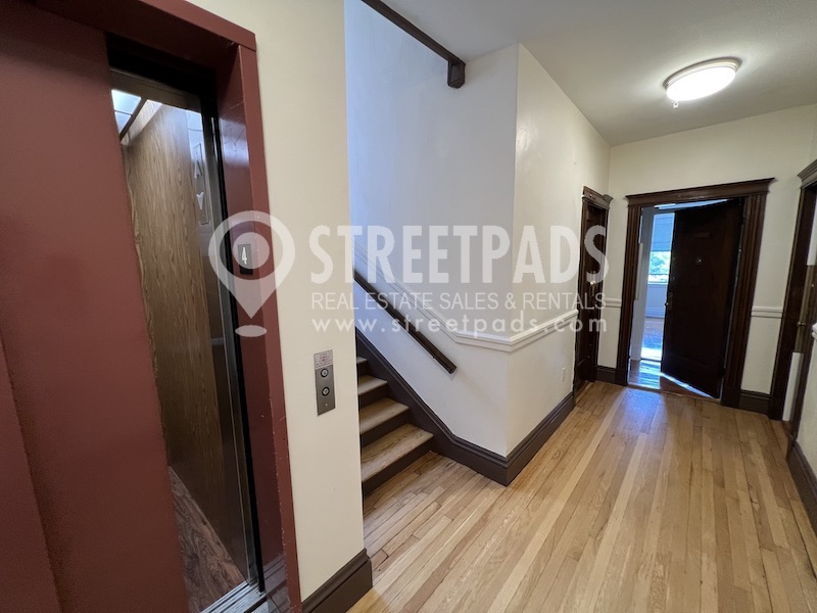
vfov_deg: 89.9
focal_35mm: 13
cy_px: 306
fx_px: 307
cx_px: 408
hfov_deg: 106.2
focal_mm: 1.57
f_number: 1.8
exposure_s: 1/60
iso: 160
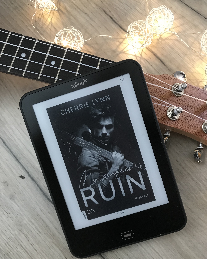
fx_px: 230
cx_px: 102
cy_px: 132
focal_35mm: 30
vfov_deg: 58.8
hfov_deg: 48.5
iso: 64
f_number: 1.8
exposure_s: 1/17
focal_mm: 3.99
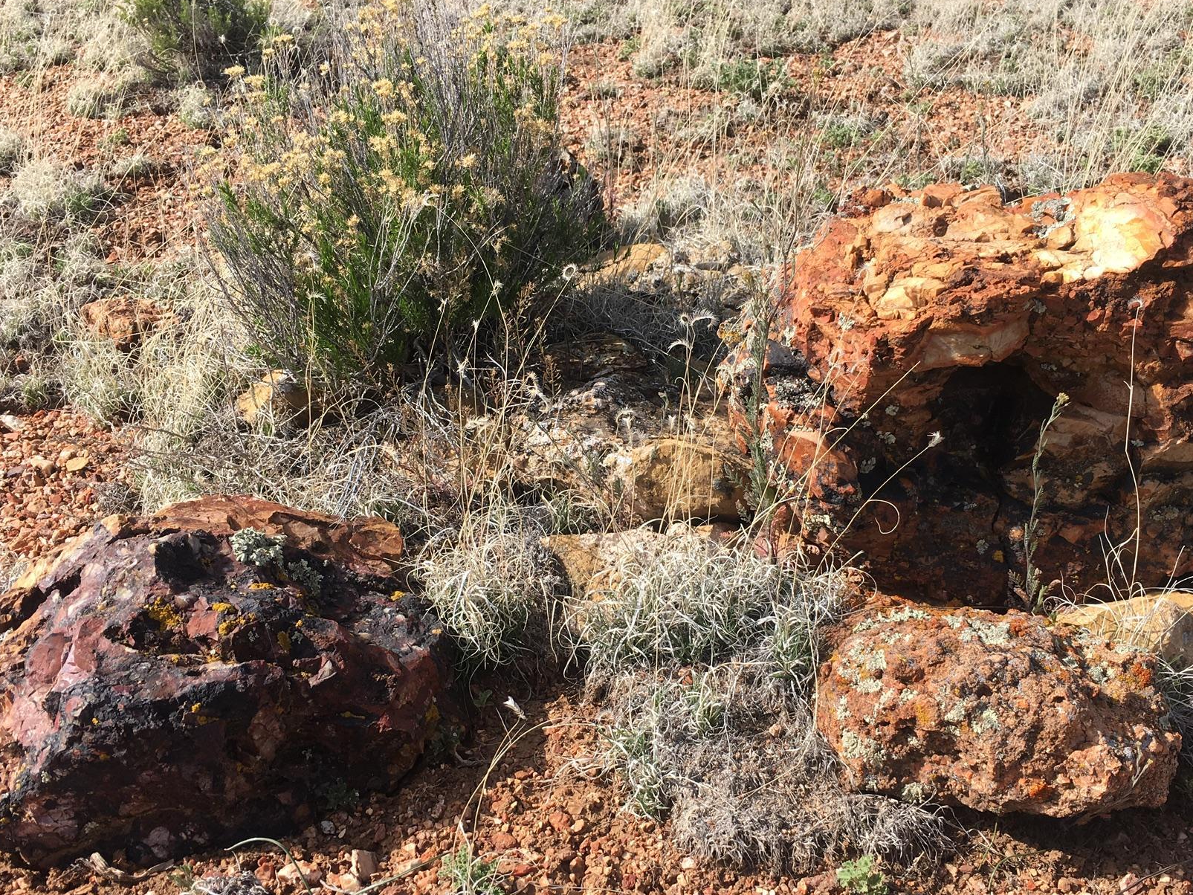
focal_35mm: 37
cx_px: 636
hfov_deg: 50.1
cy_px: 514
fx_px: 1275
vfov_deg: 38.6
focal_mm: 4.15
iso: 25
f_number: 2.2
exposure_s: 1/1068
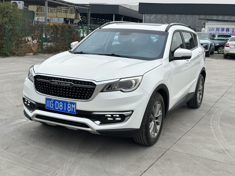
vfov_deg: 30.3
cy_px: 88
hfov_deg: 39.7
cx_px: 118
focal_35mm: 48
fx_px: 326
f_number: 1.78
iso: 64
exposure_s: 1/1751
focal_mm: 6.86
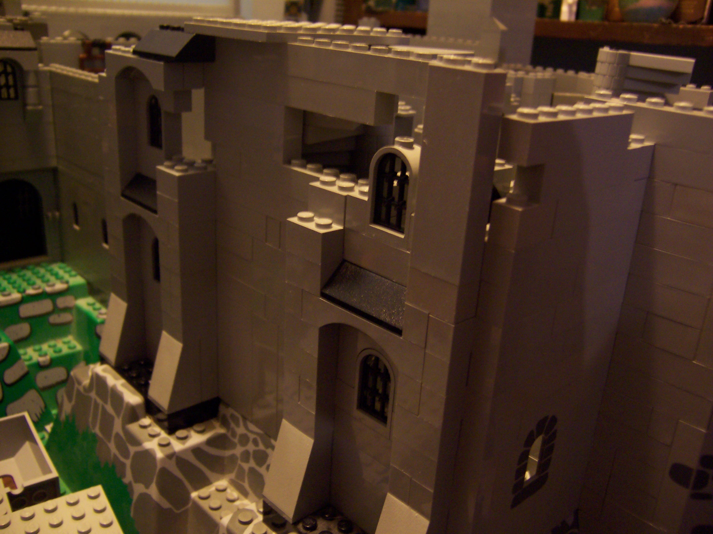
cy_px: 267
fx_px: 680
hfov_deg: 55.4
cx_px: 356
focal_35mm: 33
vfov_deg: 42.9
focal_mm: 5.5
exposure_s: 1/8
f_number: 2.8
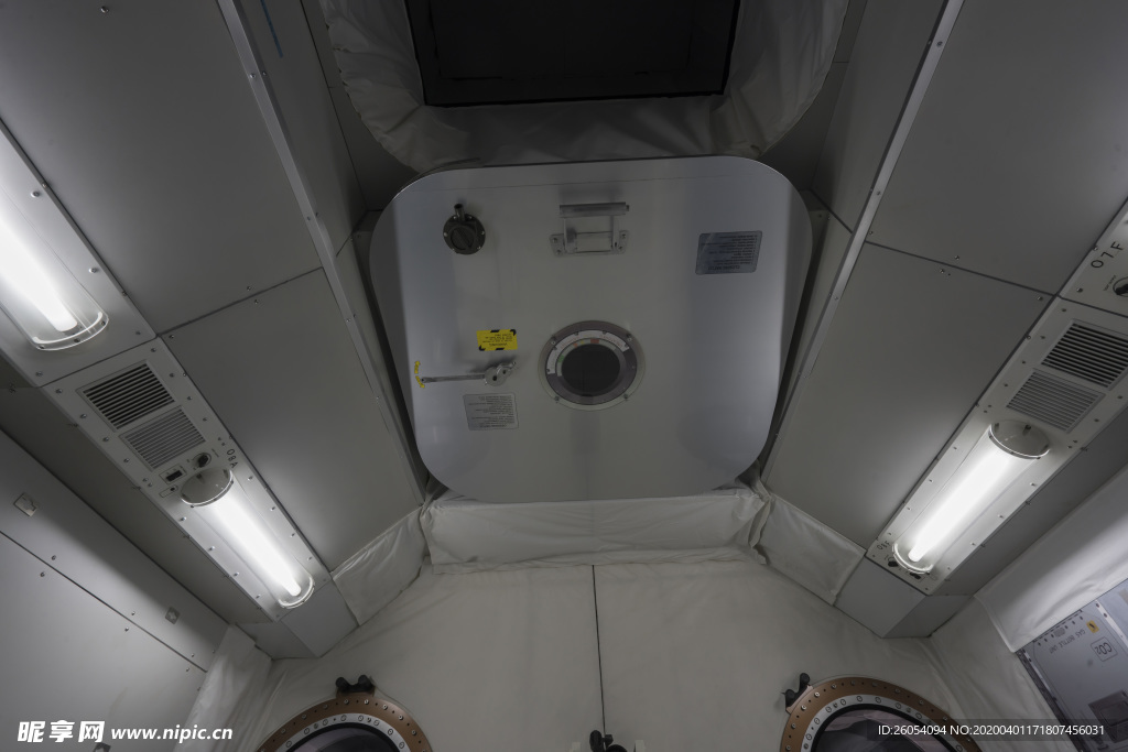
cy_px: 376
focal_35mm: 16
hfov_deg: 96.7
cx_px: 564
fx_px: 501
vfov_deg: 73.8
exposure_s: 1/6
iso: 250
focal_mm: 16
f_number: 13
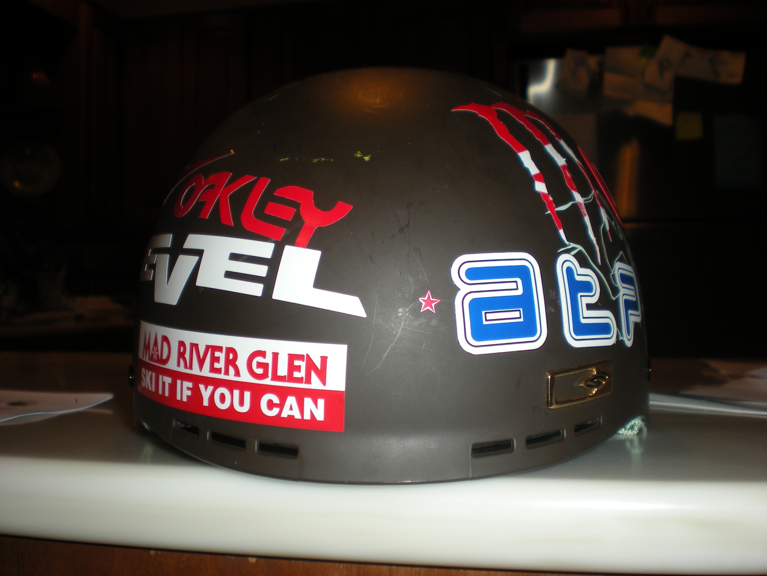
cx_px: 384
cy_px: 288
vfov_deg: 37.7
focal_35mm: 38
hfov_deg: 49.0
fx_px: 842
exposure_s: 1/60
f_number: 3.1
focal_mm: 6.3
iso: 64
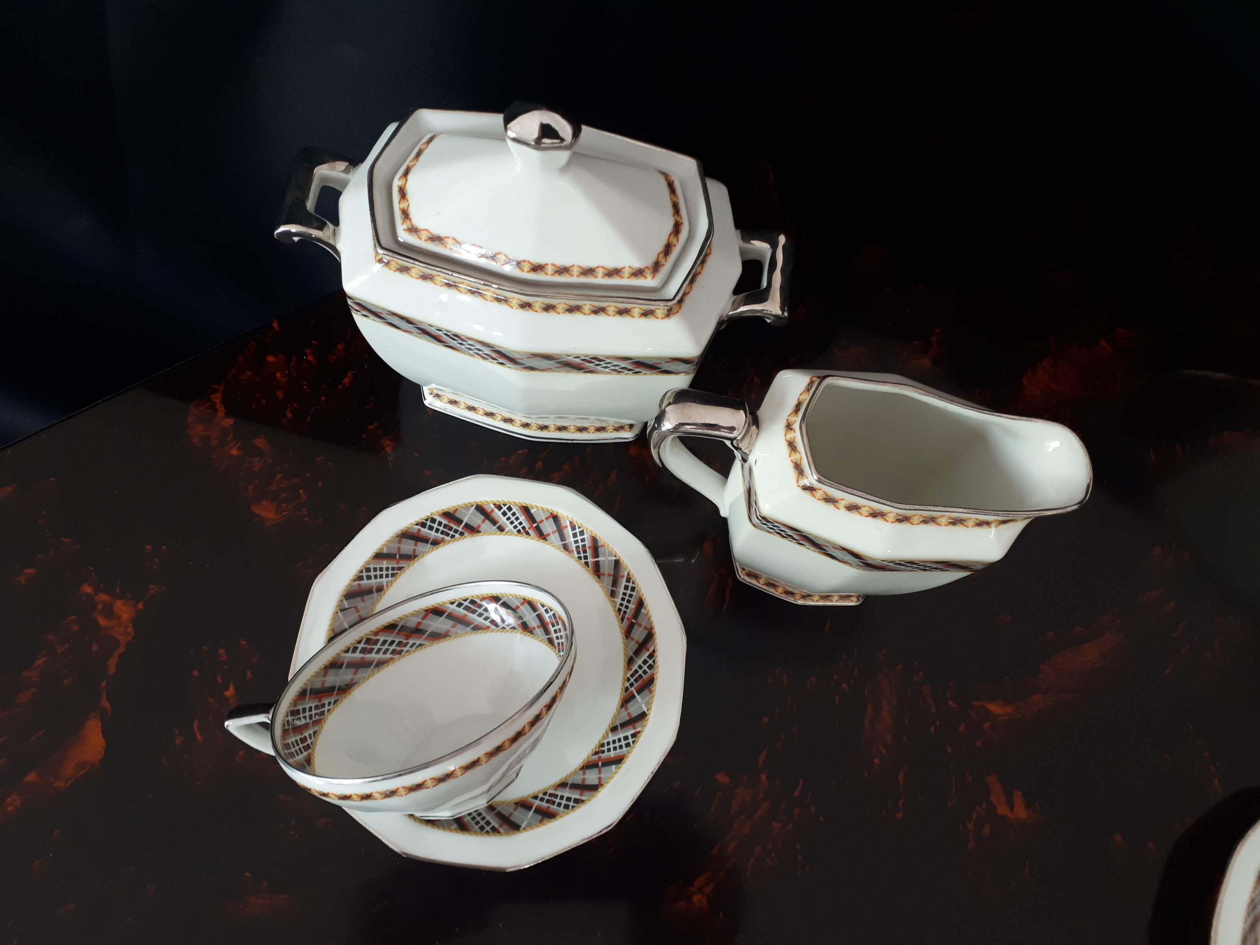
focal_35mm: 27
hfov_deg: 65.3
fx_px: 983
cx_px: 630
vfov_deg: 51.4
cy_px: 472
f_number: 1.9
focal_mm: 3.6
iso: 160
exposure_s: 1/33
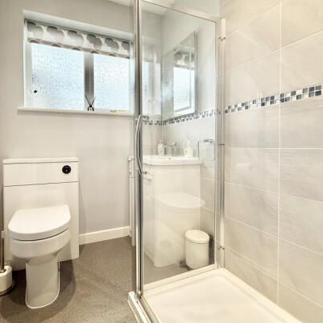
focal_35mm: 18
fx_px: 190
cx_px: 124
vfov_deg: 80.6
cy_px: 150
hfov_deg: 79.5
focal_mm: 2.22
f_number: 2.2
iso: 64
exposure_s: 1/100
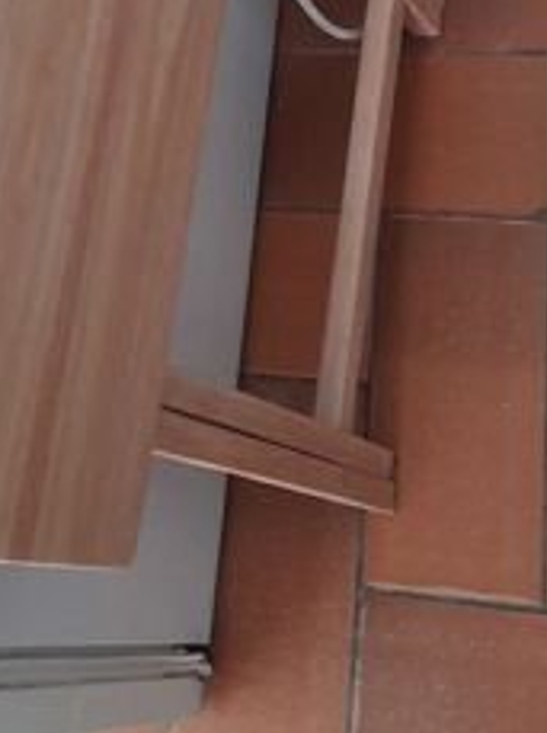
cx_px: 189
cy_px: 19
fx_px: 1479
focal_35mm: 70
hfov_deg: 20.9
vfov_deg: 26.5
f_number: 2
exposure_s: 1/33
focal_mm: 4.6
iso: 400
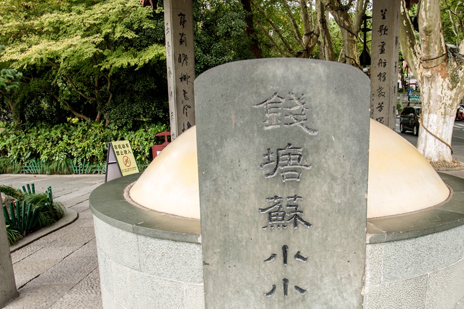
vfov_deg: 40.8
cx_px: 289
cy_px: 196
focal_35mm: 32
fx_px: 412
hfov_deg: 58.0
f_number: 8
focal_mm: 24
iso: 400
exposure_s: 1/100
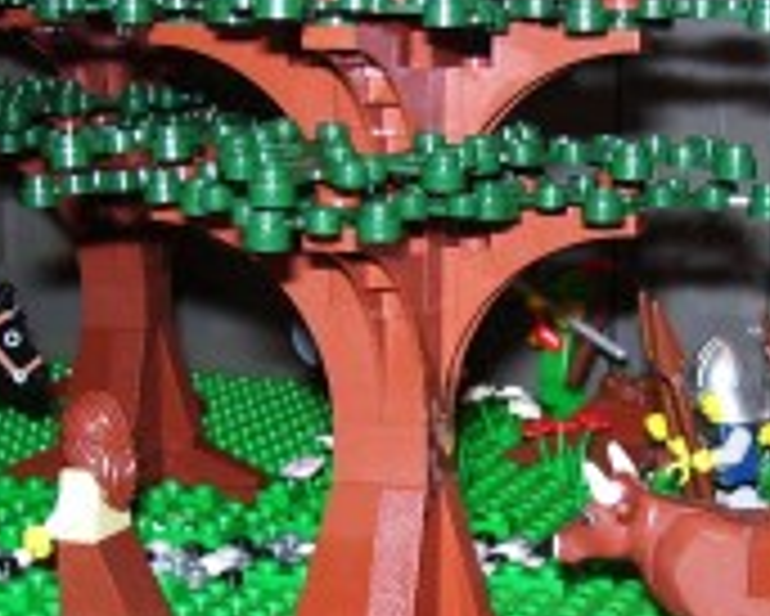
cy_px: 459
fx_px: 2098
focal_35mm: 92
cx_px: 585
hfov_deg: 20.6
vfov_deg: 16.6
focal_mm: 6
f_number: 2.7
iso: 80
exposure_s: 1/60
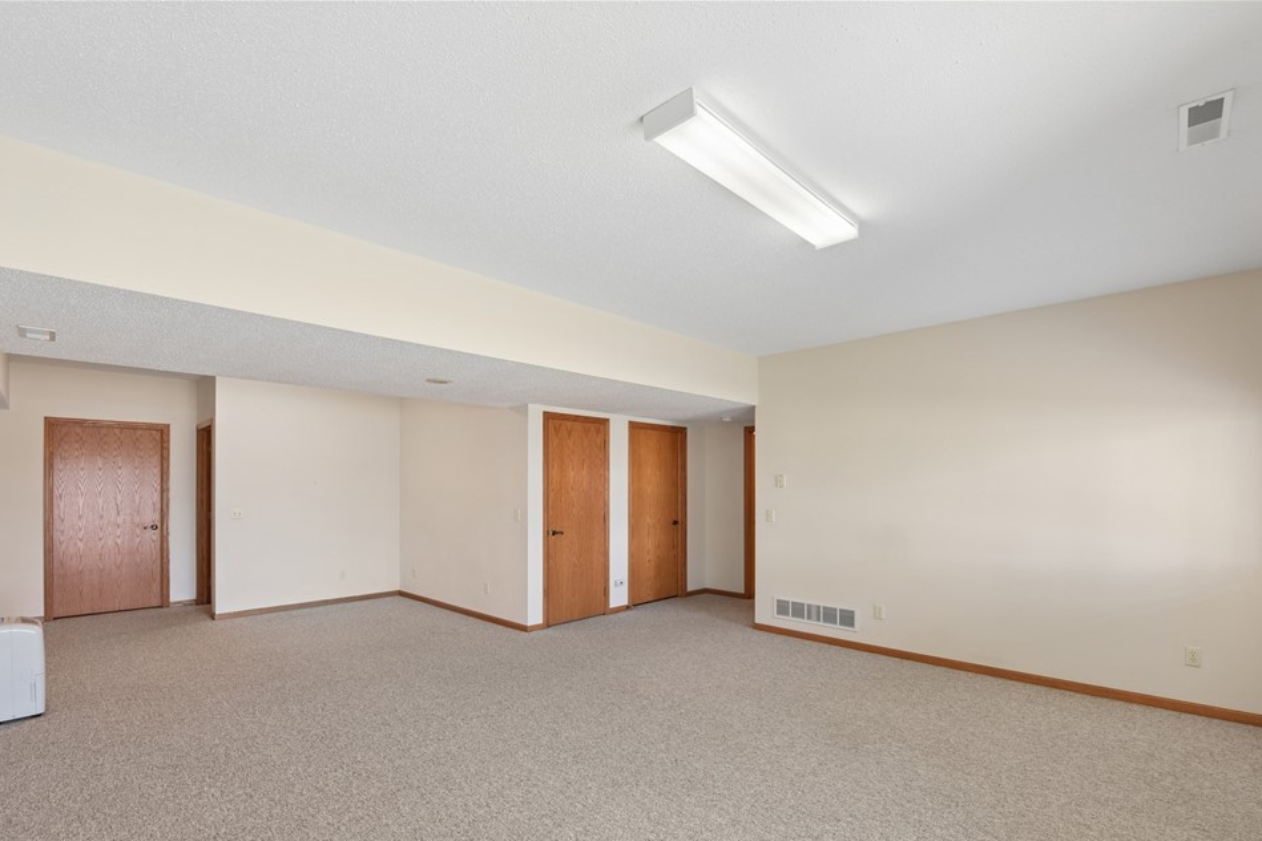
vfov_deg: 73.4
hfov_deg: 96.7
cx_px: 632
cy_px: 479
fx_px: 561
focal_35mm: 16
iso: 400
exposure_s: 1/20
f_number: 8
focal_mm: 14
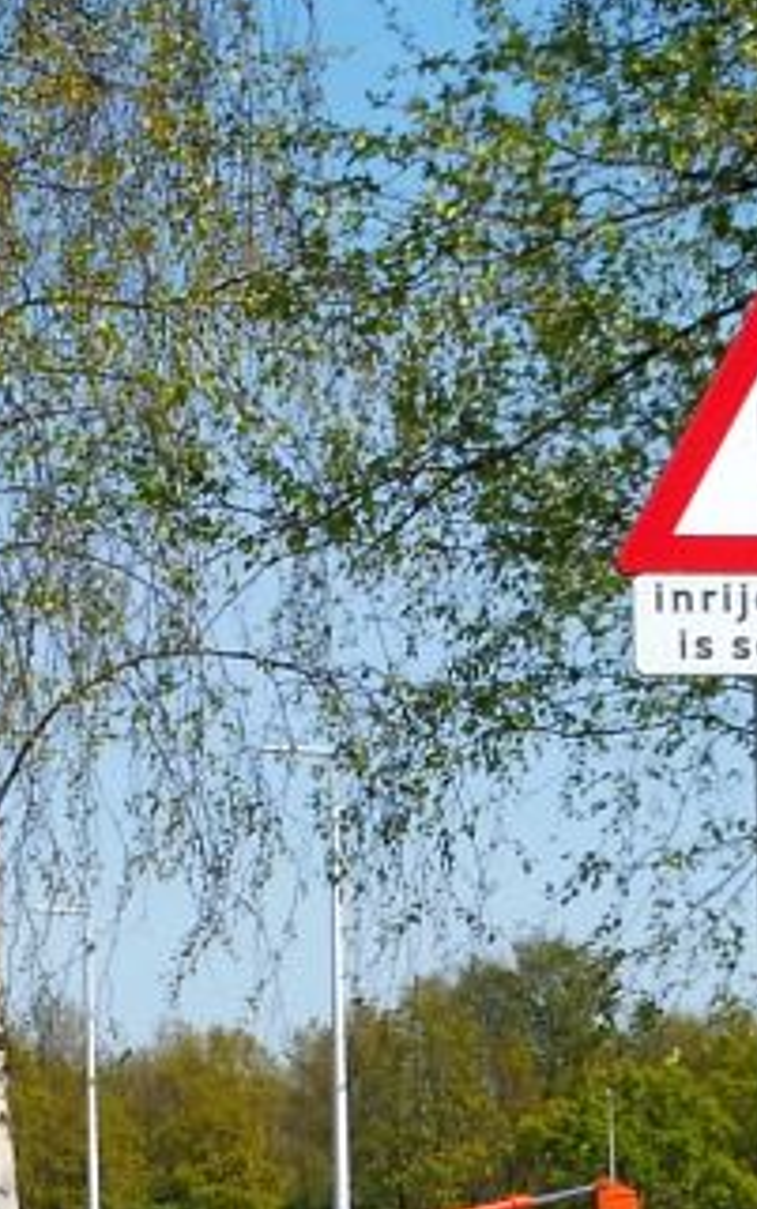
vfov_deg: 10.0
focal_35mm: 209
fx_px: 6890
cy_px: 1026
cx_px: -780
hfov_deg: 6.1
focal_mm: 11
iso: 100
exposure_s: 1/400
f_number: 6.3
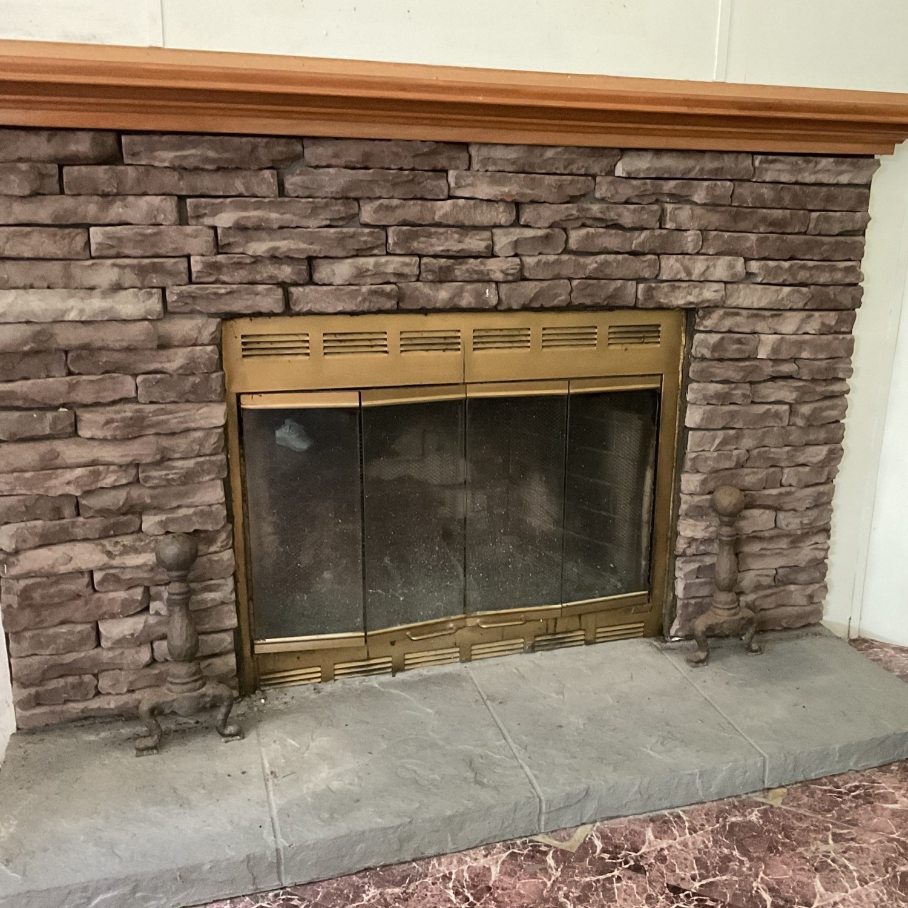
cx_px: 558
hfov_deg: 46.9
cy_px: 454
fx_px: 1039
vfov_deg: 47.2
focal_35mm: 35
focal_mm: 3
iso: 400
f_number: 1.8
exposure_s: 1/30
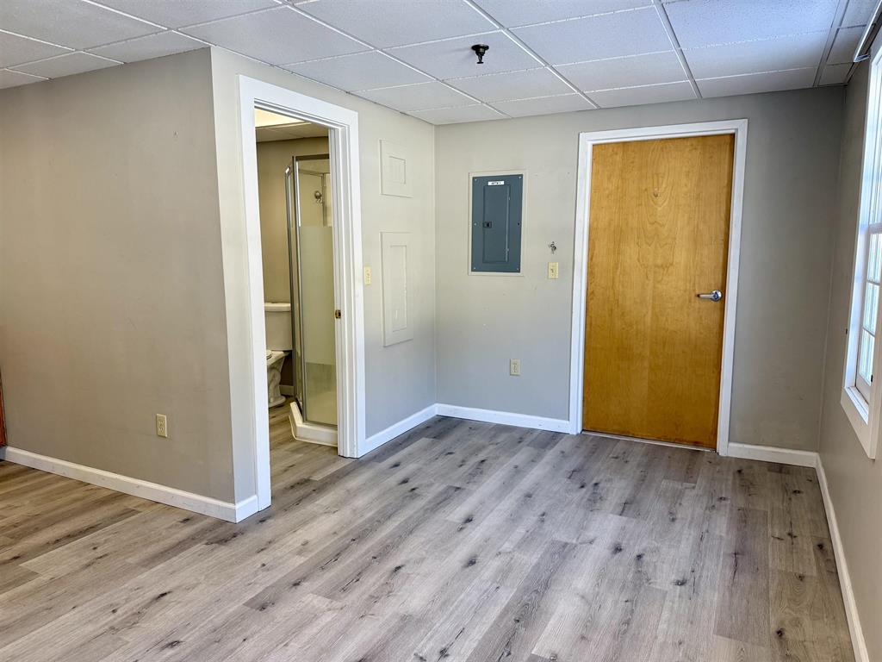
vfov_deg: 56.8
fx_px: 612
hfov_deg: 71.6
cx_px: 441
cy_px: 331
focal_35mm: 24
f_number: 1.78
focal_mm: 6.76
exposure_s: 1/120
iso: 125
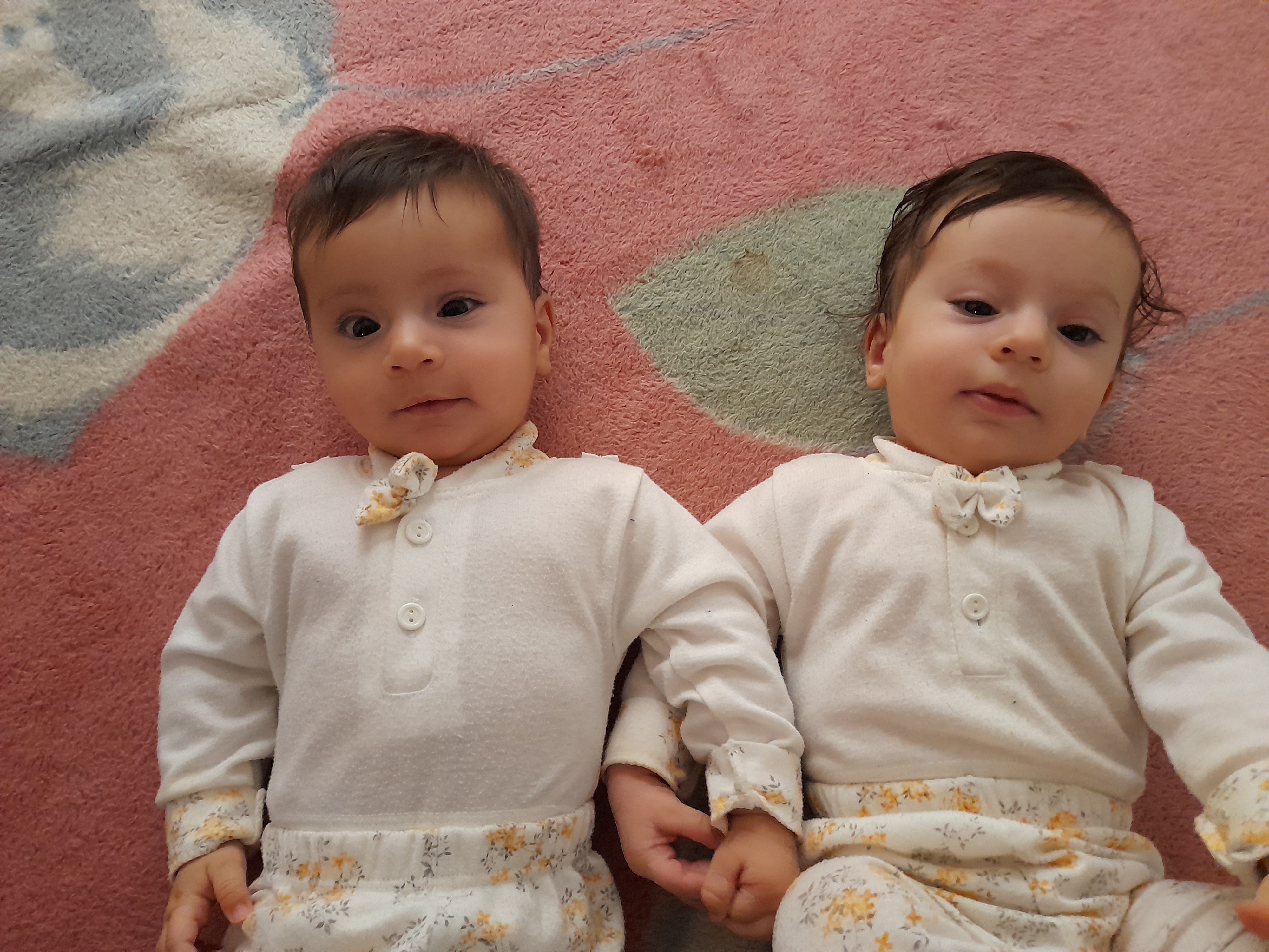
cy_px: 476
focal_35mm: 25
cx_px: 634
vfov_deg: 54.9
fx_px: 916
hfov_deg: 69.4
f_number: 2
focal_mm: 4.6
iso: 640
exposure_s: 1/25
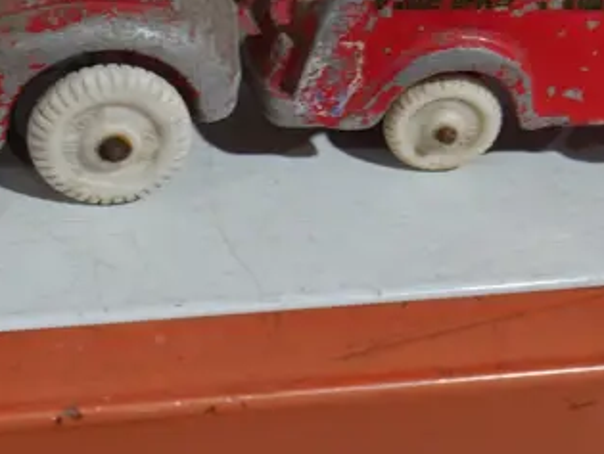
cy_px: 164
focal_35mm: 117
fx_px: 2044
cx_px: -6
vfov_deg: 12.7
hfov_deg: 16.5
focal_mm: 18
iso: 250
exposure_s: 1/60
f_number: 4
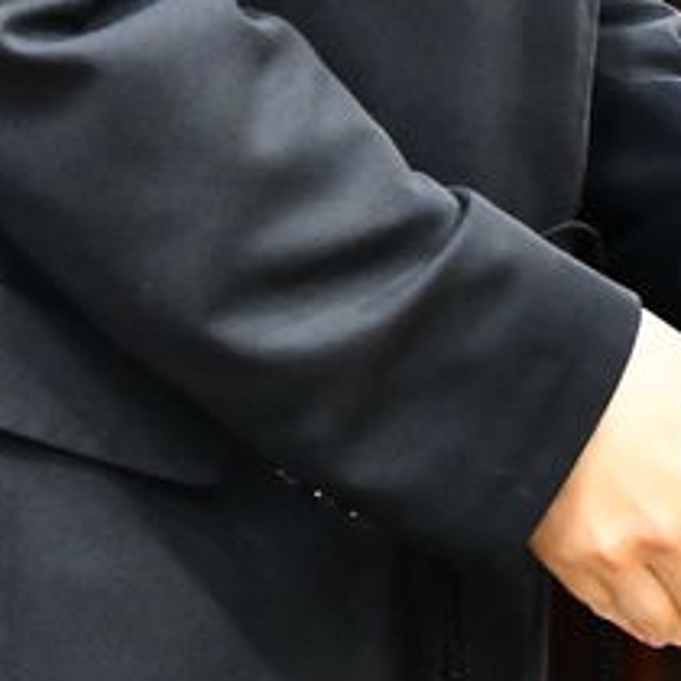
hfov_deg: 3.1
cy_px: -650
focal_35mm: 555
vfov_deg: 3.1
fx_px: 12353
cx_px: 1547
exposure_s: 1/80
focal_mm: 98
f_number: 5.6
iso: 4000
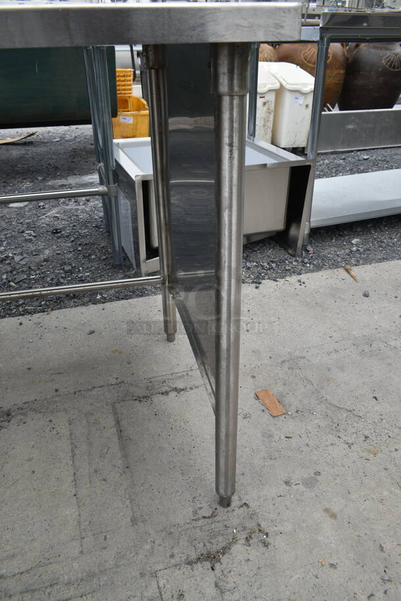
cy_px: 300
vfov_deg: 67.3
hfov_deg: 48.0
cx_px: 200
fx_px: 450
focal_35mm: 27
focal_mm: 18
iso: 100
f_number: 8
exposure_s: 1/250
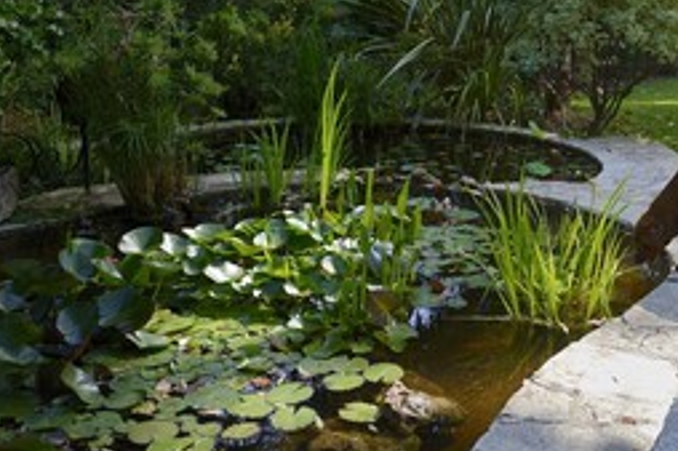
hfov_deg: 36.8
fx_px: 997
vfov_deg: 25.3
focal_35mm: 53
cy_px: 149
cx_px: 488
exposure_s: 1/250
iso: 200
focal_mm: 32
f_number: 4.5
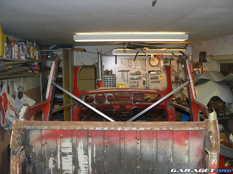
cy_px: 87
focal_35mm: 36
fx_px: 242
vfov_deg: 39.7
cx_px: 116
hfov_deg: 51.4
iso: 100
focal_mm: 6
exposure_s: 1/30
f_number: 2.8
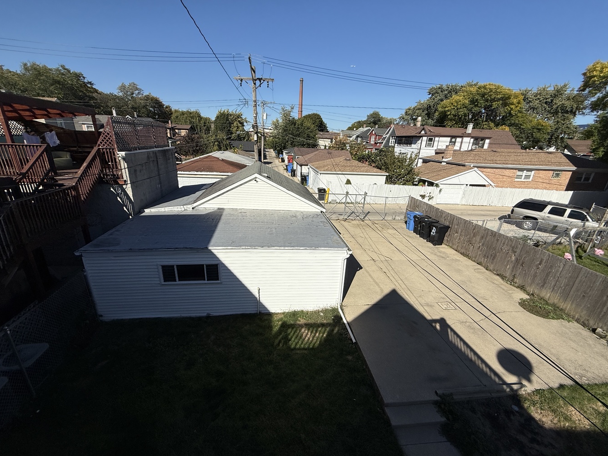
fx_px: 263
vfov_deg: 81.7
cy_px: 237
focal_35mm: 15
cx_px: 299
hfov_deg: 98.2
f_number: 2.2
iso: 50
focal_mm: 2.22
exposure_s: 1/6173
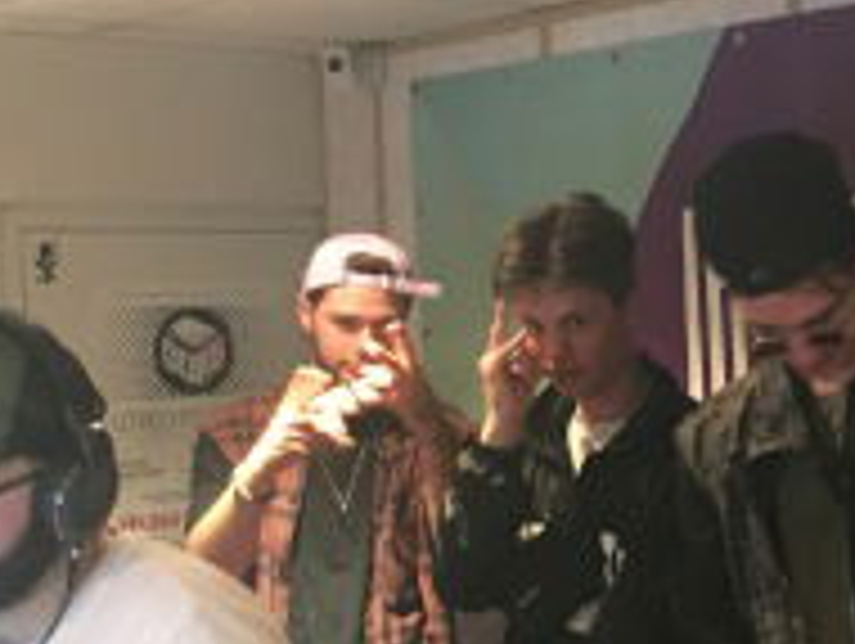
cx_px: 580
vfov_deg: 19.4
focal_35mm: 76
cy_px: 376
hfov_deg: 25.5
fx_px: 1880
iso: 500
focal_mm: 4.15
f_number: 2.2
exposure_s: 1/17
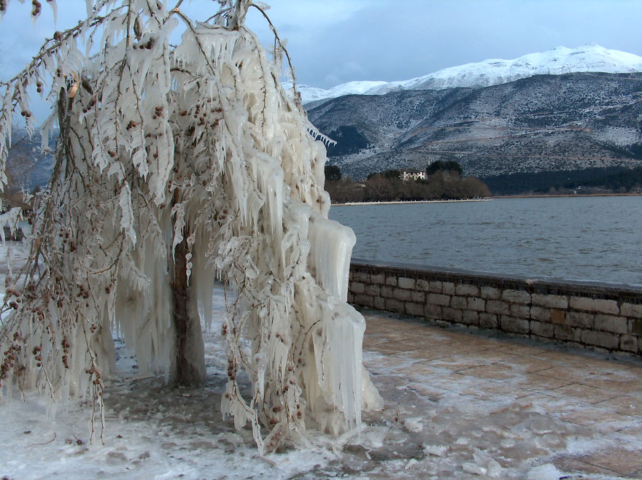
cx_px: 321
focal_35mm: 37
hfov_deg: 50.2
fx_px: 685
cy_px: 240
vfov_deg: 38.6
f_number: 11.3
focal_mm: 7.6
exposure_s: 1/114
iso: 100
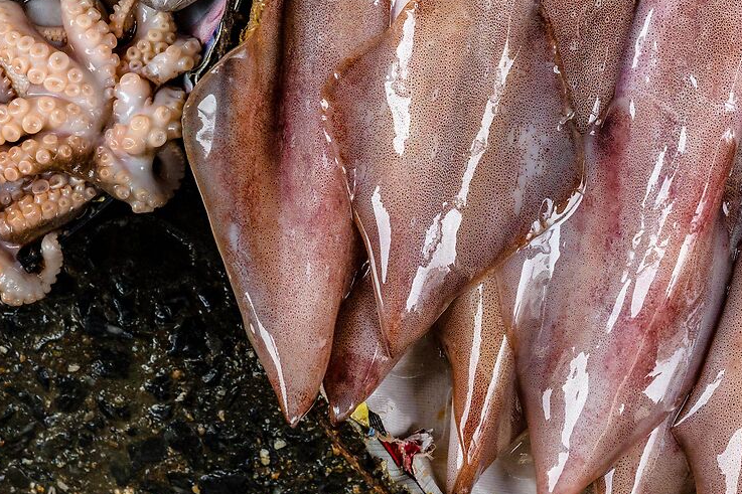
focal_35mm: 114
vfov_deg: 11.9
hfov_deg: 17.9
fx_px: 2349
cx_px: 310
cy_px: 9
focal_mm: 35
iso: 800
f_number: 5.6
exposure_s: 1/320
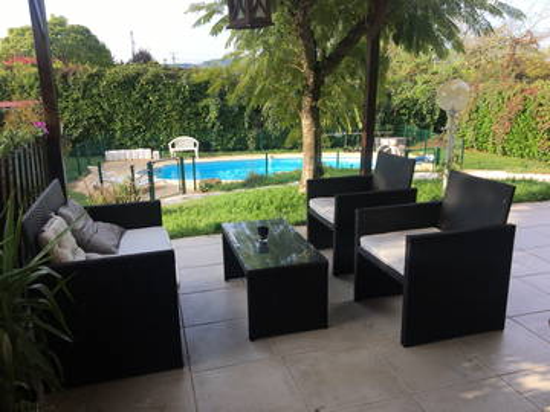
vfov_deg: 48.2
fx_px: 461
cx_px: 275
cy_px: 206
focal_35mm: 29
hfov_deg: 61.7
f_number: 2.2
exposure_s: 1/427
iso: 25
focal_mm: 4.15
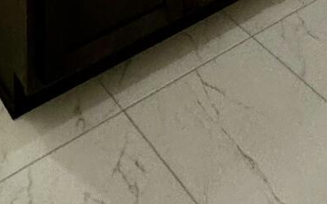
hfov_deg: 26.9
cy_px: -381
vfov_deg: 11.5
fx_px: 677
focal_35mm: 76
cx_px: 101
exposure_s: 1/120
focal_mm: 2.22
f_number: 2.2
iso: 125
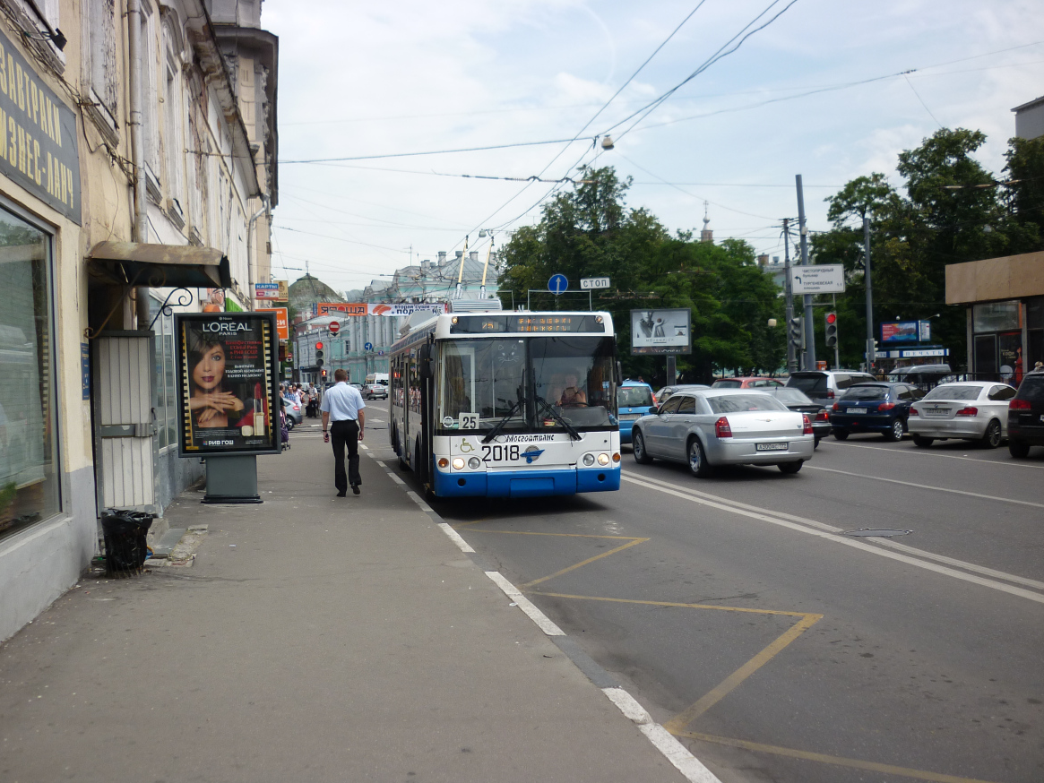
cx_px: 507
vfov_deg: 41.8
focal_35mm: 34
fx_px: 1026
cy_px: 388
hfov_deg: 53.9
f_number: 8
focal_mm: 5.5
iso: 80
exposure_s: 1/125
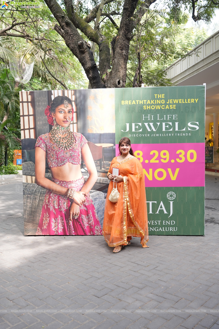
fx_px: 292
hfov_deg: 41.1
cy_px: 164
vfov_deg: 58.7
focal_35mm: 32
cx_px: 110
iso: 250
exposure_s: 1/125
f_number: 4
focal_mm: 32
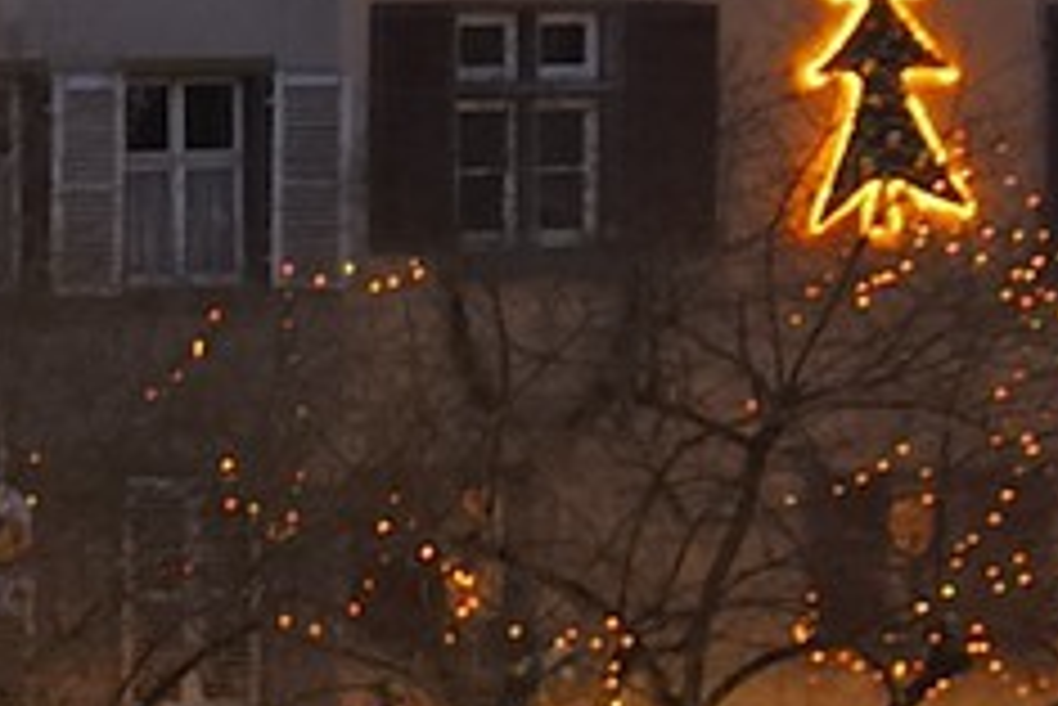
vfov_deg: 7.9
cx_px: -2328
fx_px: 5099
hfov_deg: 9.0
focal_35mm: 173
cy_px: -153
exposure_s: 1.1
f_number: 6.3
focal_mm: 17
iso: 100
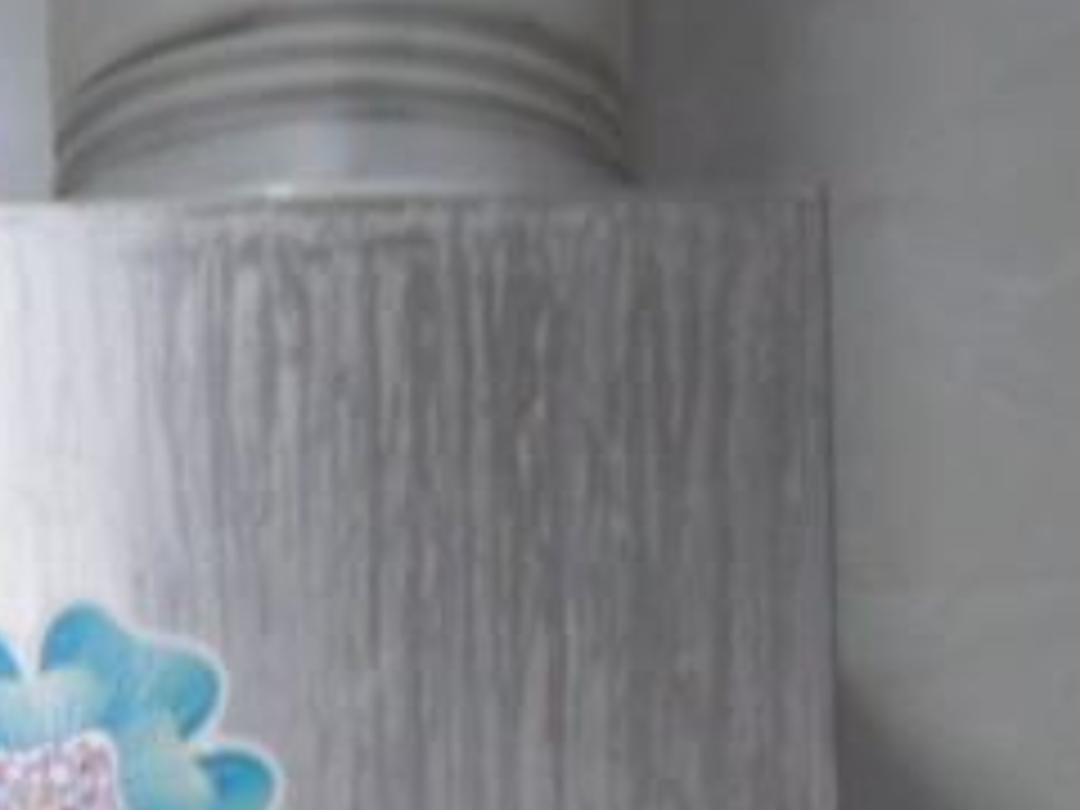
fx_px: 4930
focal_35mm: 158
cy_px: 1606
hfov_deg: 12.5
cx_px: 225
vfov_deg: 8.9
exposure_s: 1/6
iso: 100
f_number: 4
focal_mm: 6.6
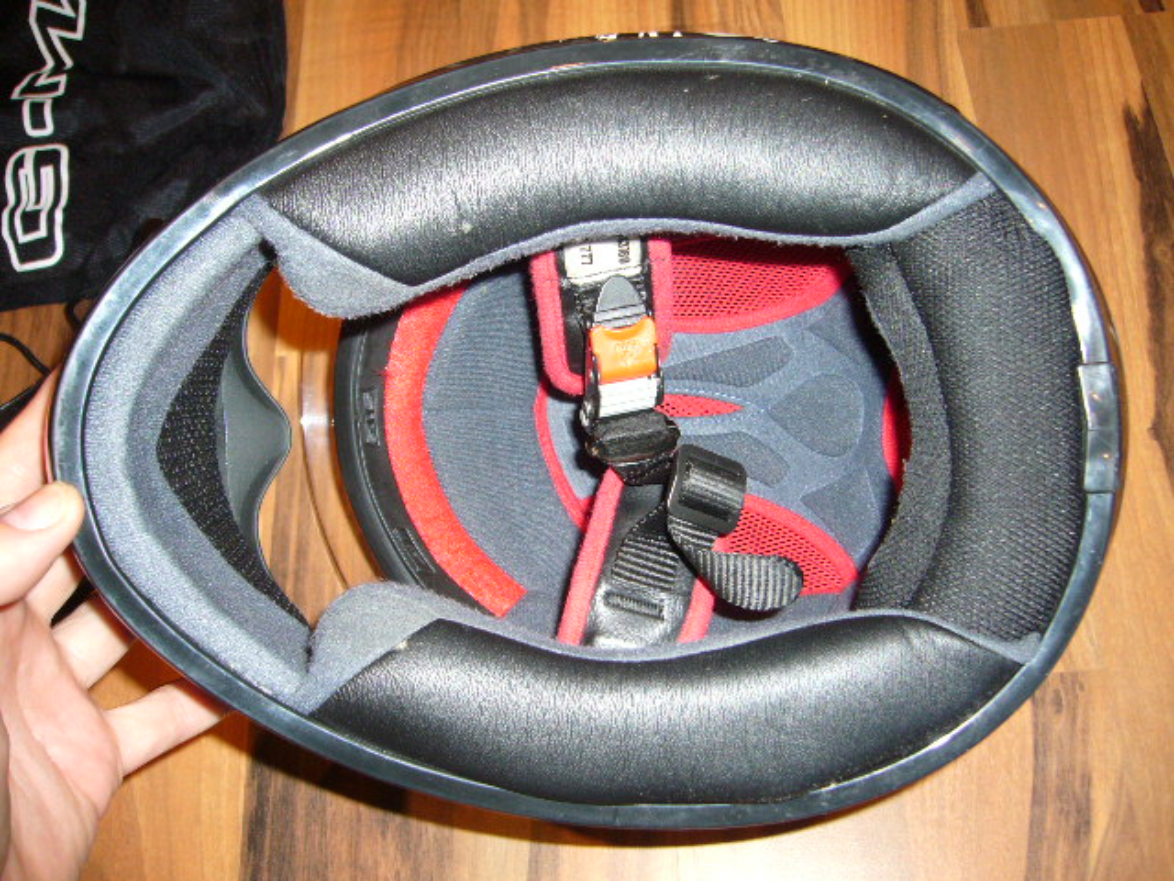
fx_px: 1187
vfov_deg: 40.7
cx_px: 587
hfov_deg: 52.6
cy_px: 440
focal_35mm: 35
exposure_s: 1/30
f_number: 2.8
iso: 100
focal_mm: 5.8
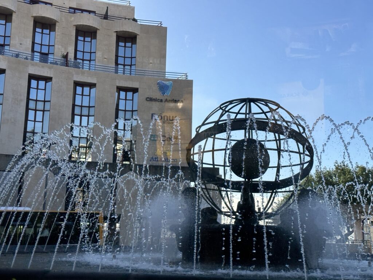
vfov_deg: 30.3
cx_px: 186
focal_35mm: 48
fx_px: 517
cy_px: 140
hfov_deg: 39.7
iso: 64
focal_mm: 6.86
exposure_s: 1/2304
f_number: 1.78
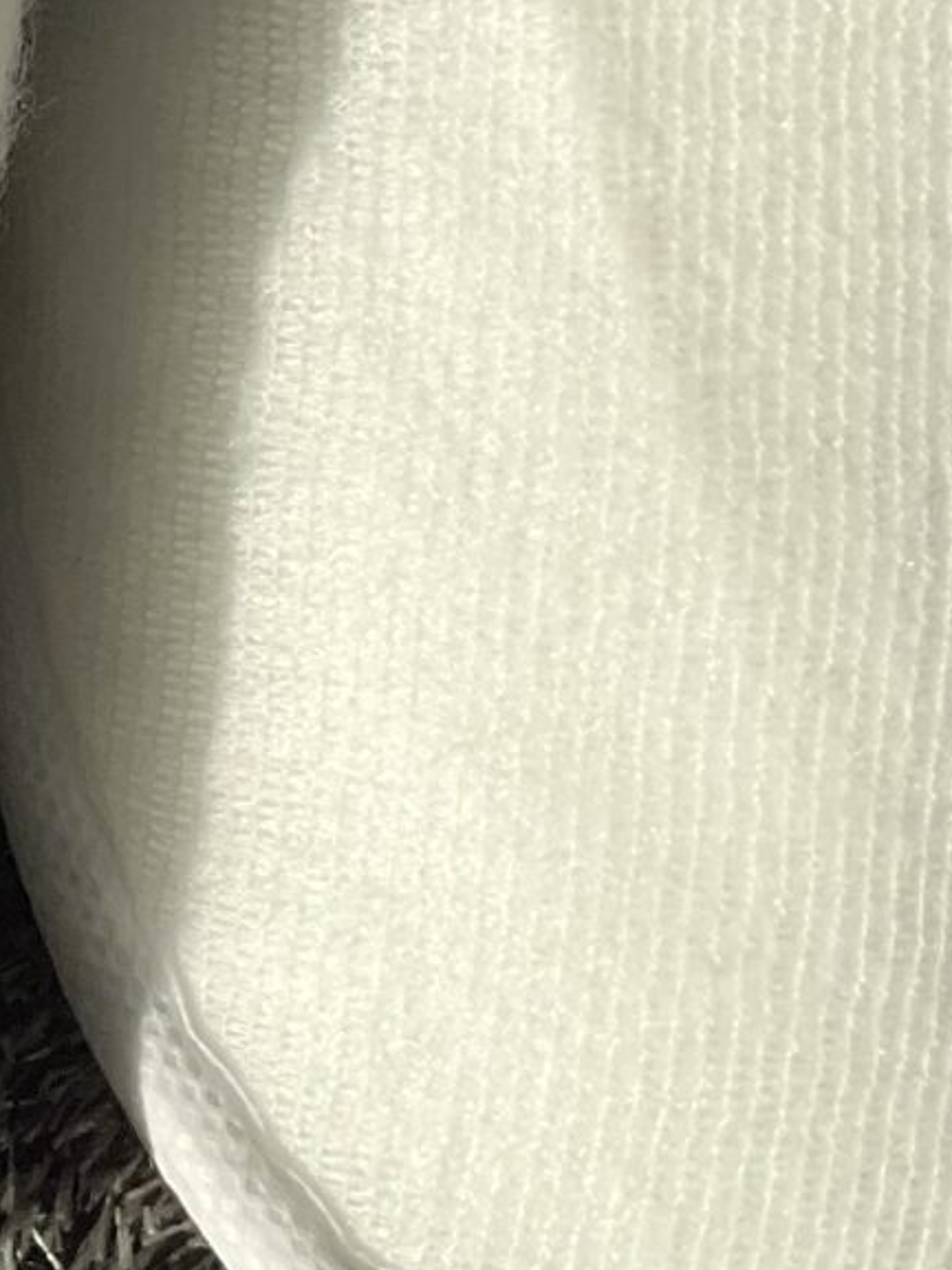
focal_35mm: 129
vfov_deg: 15.1
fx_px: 4730
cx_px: -214
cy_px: 82
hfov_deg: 11.3
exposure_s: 1/2058
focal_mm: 3
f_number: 1.8
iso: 25
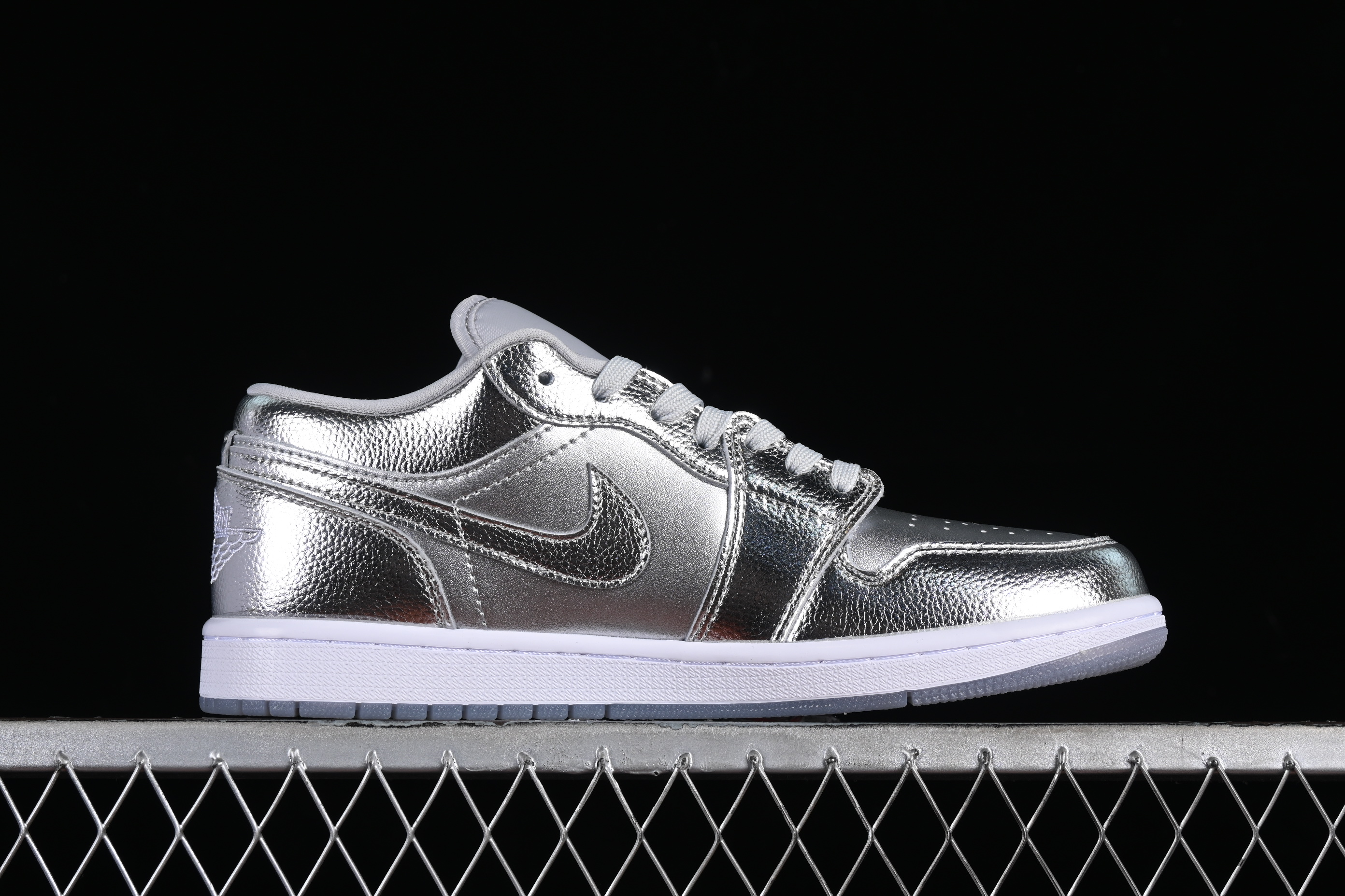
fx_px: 2802
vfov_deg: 18.2
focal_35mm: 75
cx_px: 672
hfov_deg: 27.0
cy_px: 448
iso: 160
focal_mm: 50
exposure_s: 1/80
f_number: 8
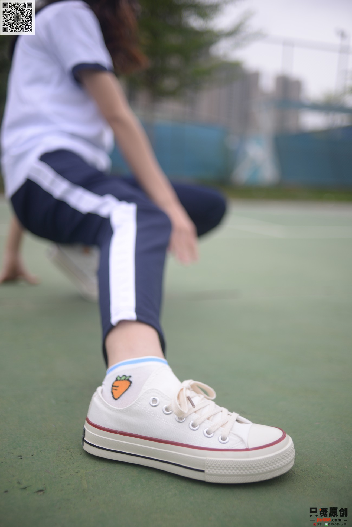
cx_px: 176
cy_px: 264
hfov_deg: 37.9
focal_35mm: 35
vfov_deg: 54.4
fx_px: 513
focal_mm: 35
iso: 125
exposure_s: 1/500
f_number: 2
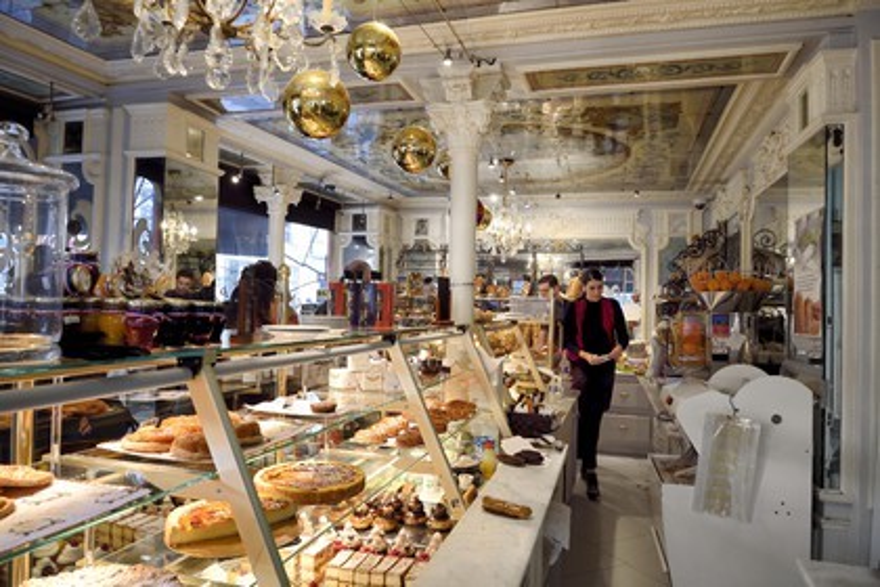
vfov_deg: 53.1
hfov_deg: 73.7
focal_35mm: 24
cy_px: 294
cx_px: 440
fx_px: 587
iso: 800
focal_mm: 24
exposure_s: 1/60
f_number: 7.1
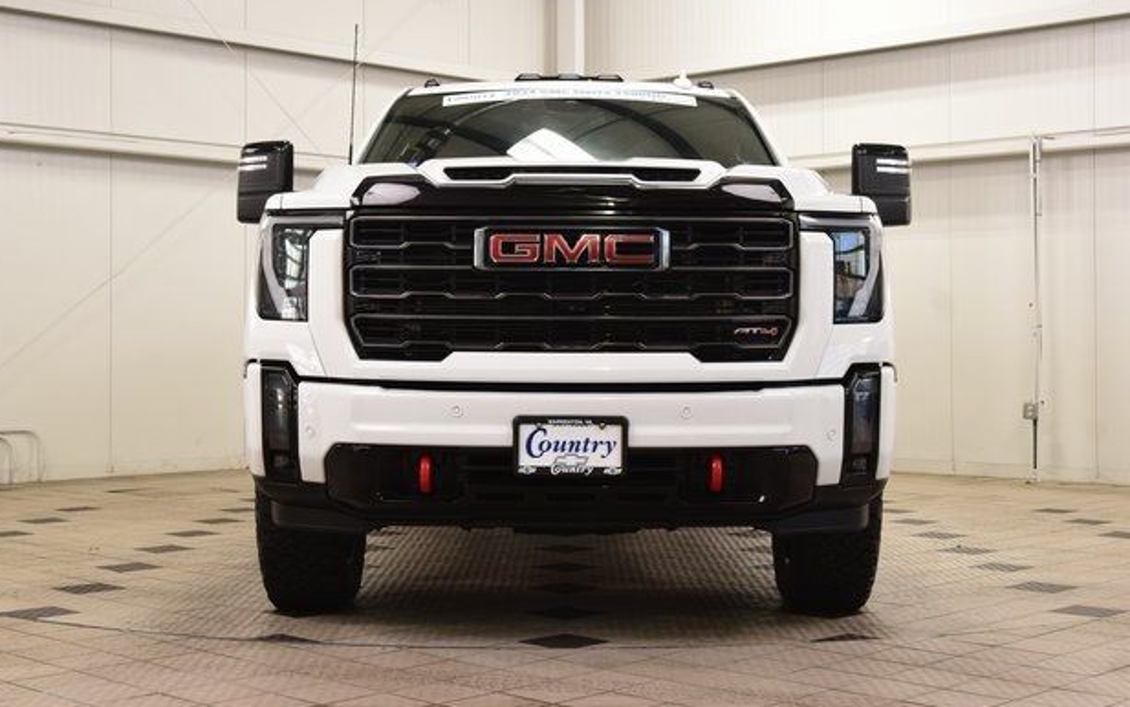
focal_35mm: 56
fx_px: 1711
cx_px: 573
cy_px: 340
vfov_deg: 23.3
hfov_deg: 36.6
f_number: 7.1
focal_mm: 35
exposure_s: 1/30
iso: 720
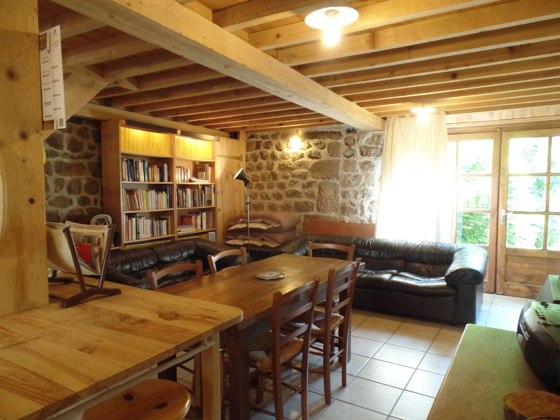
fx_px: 372
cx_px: 280
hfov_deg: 73.9
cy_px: 210
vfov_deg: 58.9
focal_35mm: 23
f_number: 4
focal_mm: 4.1
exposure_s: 1/15
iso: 400
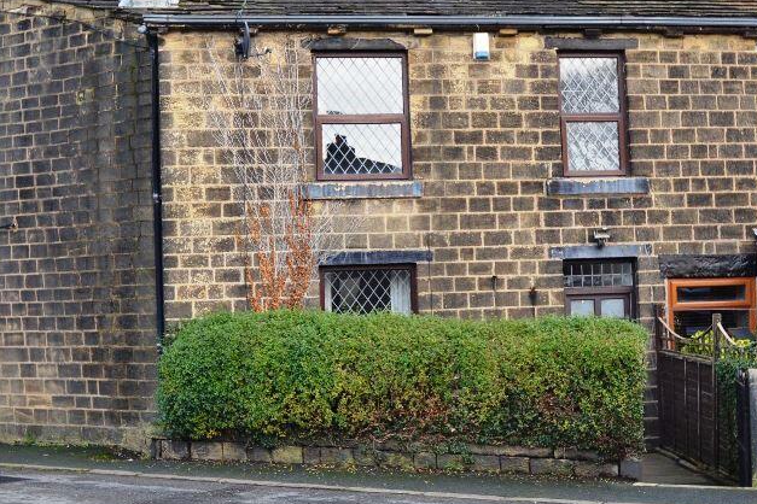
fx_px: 1030
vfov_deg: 27.5
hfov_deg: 40.3
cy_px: 233
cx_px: 404
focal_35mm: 49
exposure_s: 1/125
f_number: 5.6
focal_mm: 20
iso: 320
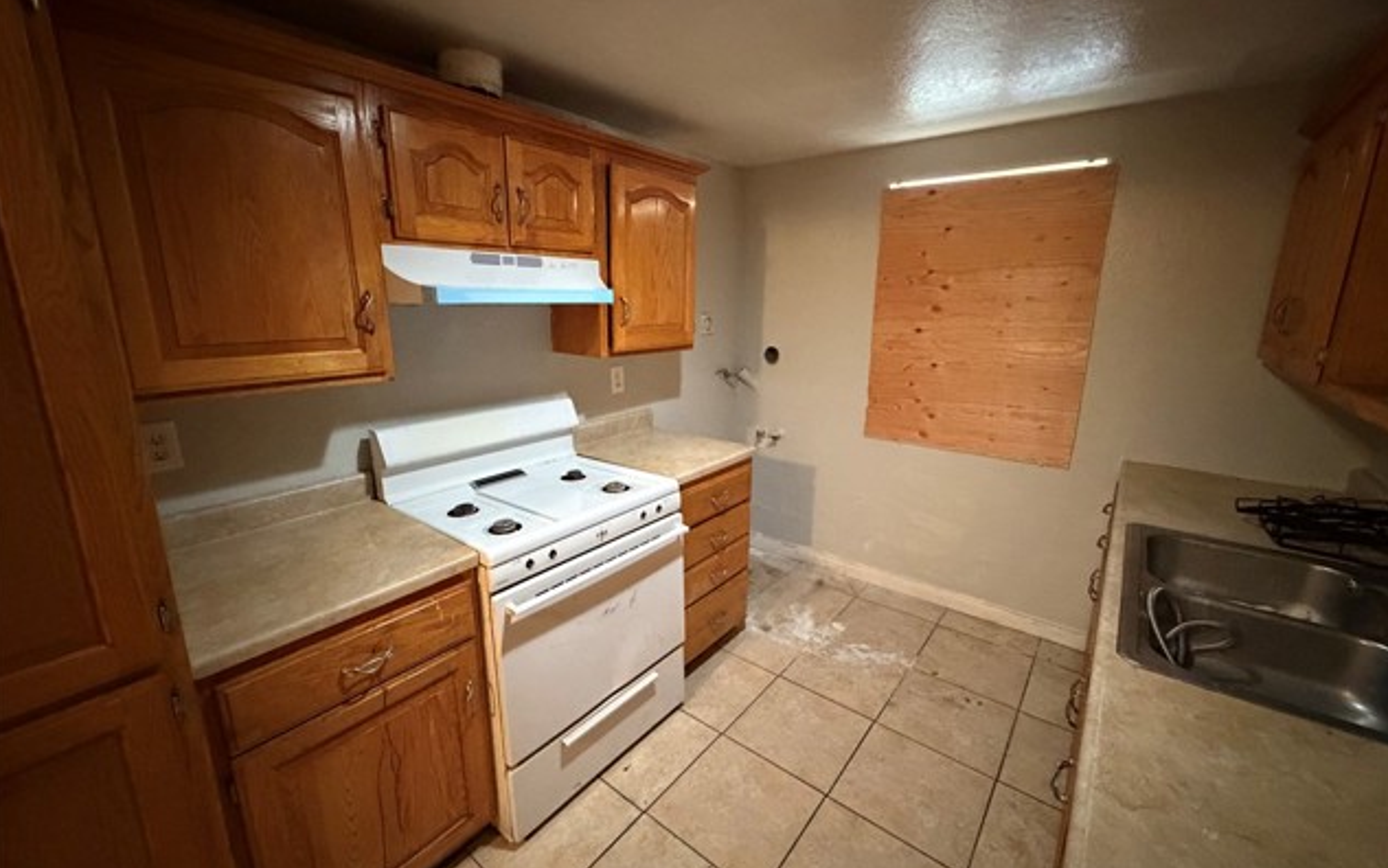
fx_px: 568
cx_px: 693
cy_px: 421
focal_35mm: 15
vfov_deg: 74.8
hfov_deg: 101.4
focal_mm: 2.22
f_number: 2.2
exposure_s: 1/40
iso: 1250
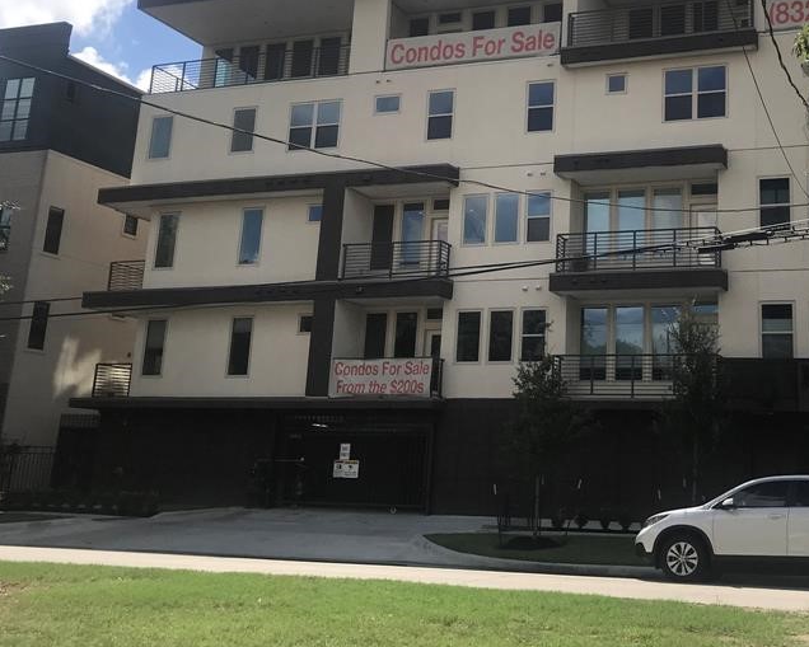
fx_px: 1054
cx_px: 600
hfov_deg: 40.9
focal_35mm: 44
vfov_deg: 33.9
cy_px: 220
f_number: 1.8
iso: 20
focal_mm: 3.99
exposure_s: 1/2994
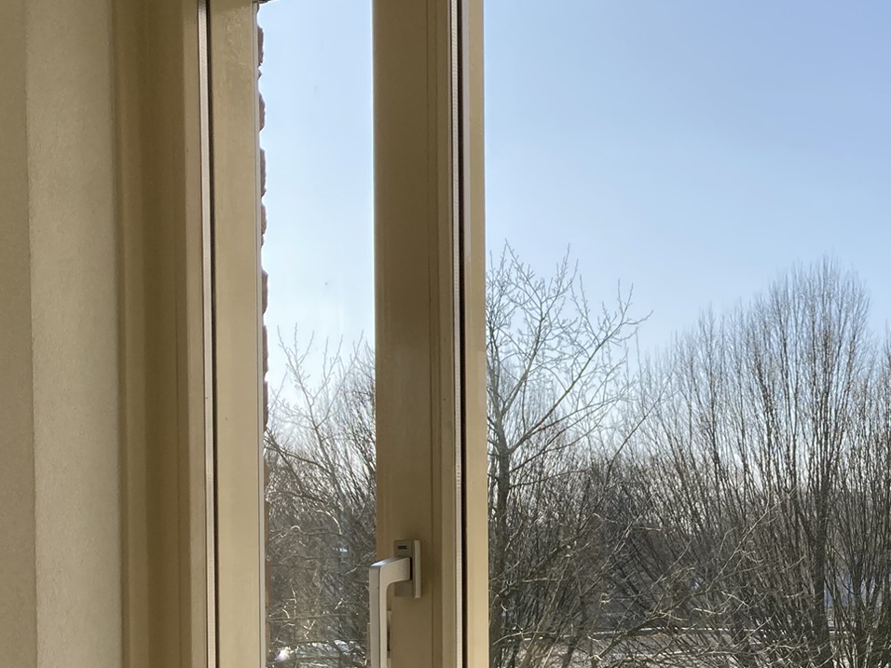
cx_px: 866
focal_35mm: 60
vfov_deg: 23.6
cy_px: 628
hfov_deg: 30.2
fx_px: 1544
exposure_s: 1/1143
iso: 20
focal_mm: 3.99
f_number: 1.8
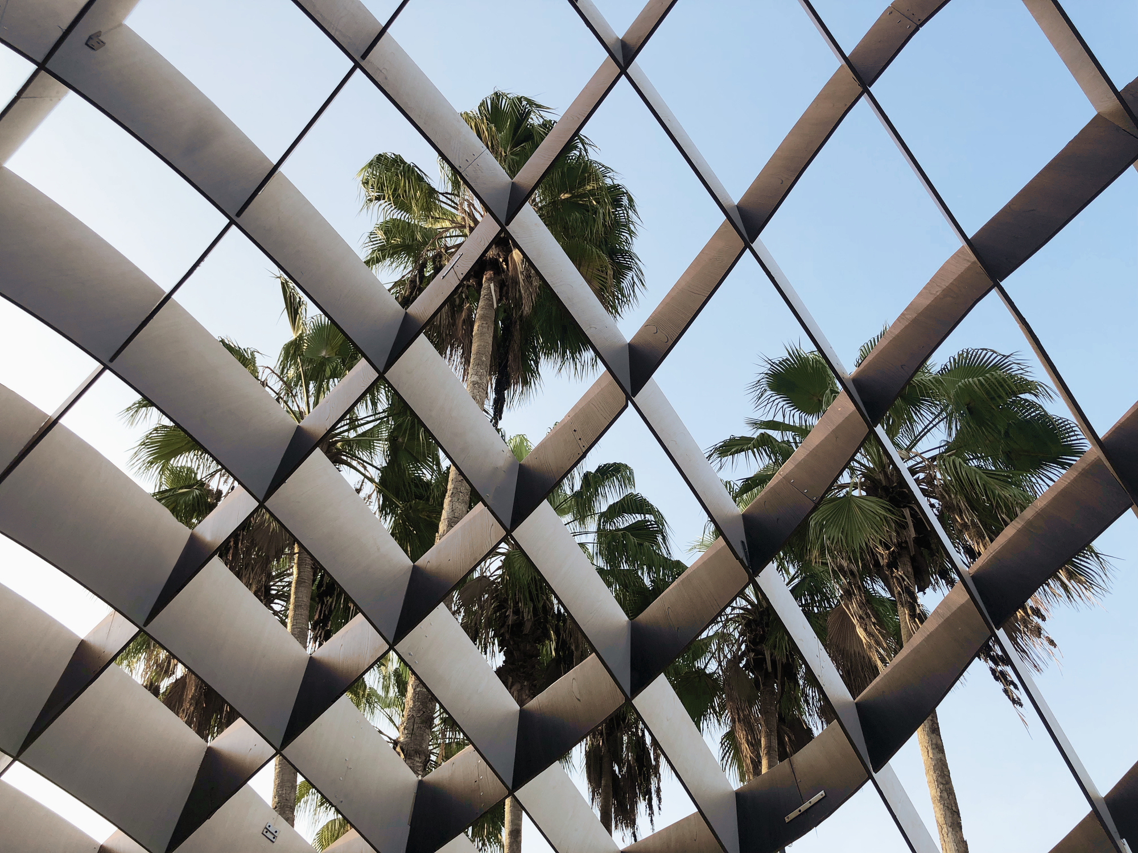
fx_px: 920
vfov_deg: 49.7
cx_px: 569
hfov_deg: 63.4
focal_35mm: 28
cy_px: 426
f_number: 1.8
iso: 20
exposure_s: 1/372
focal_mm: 4
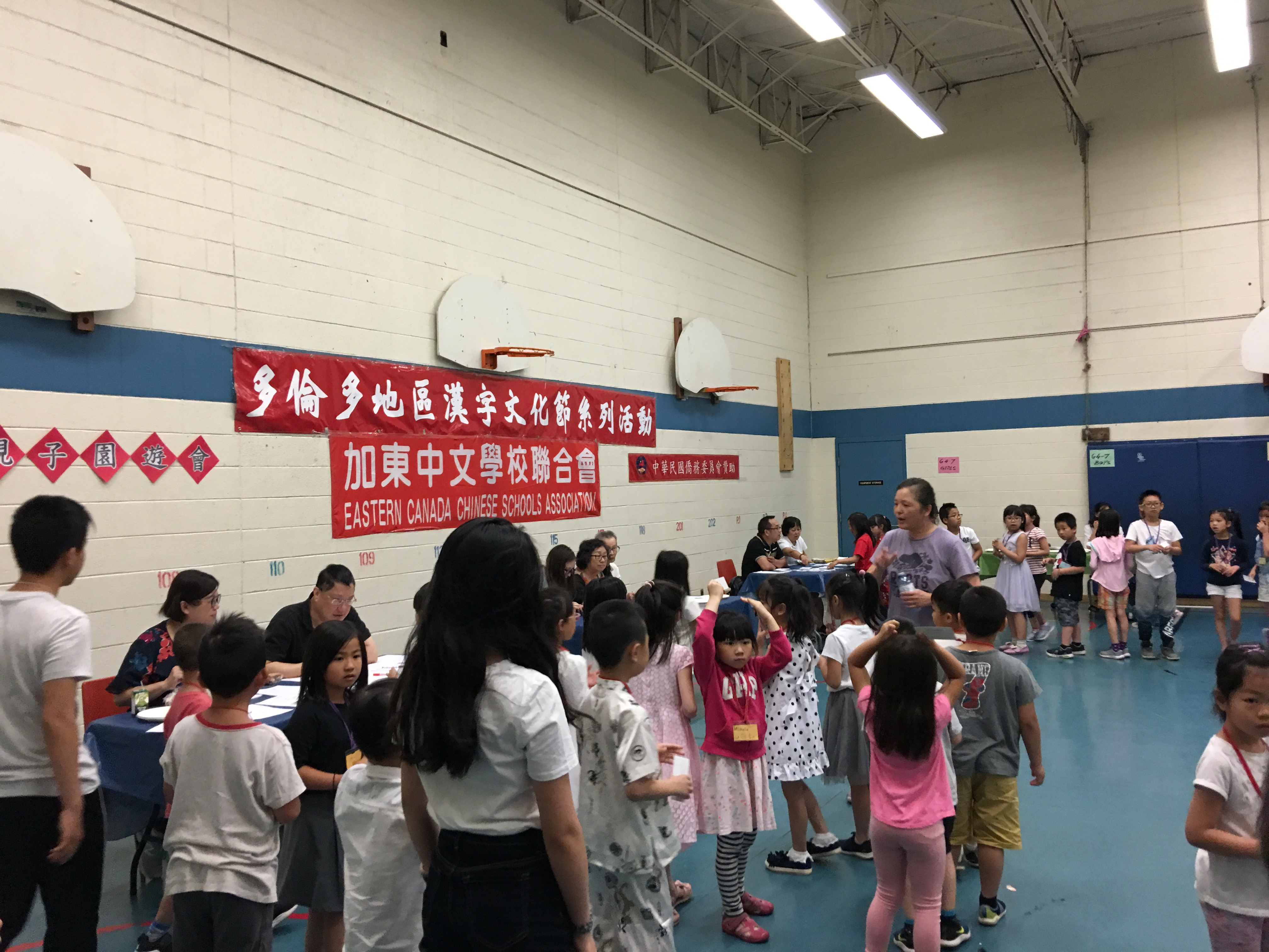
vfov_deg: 48.2
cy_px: 476
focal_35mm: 29
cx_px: 634
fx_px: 1063
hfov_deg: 61.7
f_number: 2.2
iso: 64
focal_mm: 4.15
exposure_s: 1/15
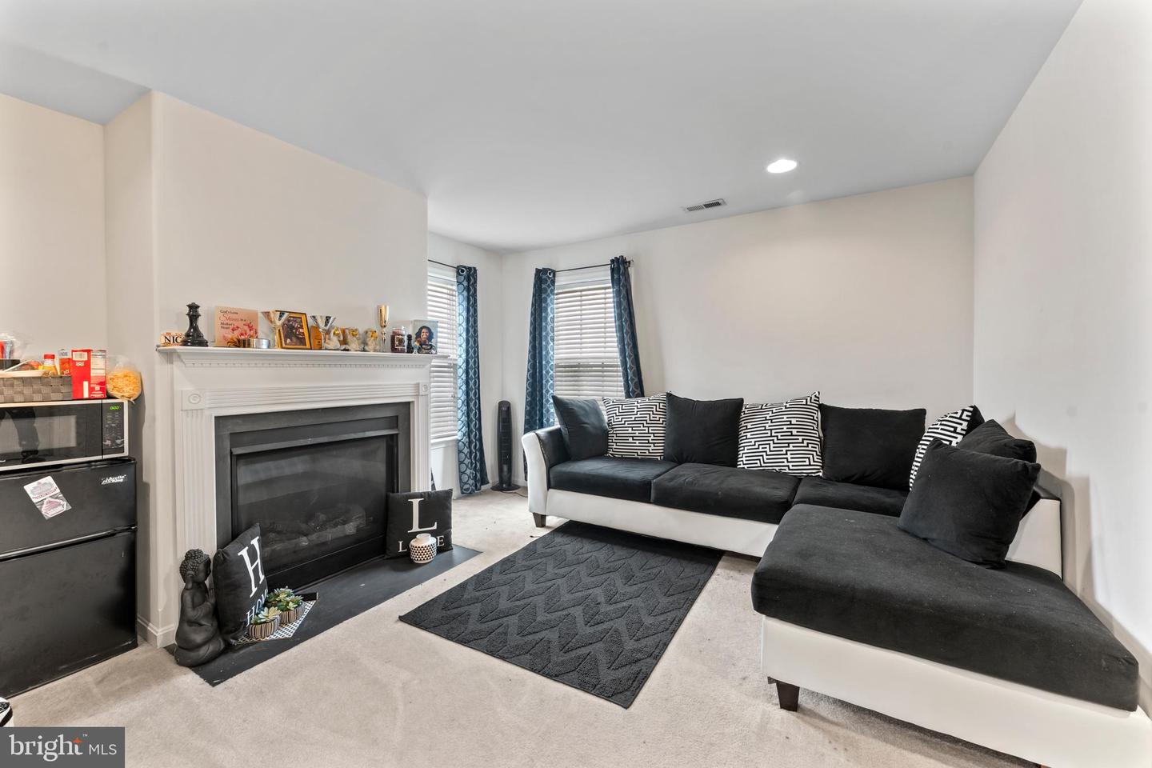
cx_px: 576
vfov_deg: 81.2
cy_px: 384
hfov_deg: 104.3
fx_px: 448
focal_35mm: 14
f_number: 9
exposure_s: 1.6
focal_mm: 14
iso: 400
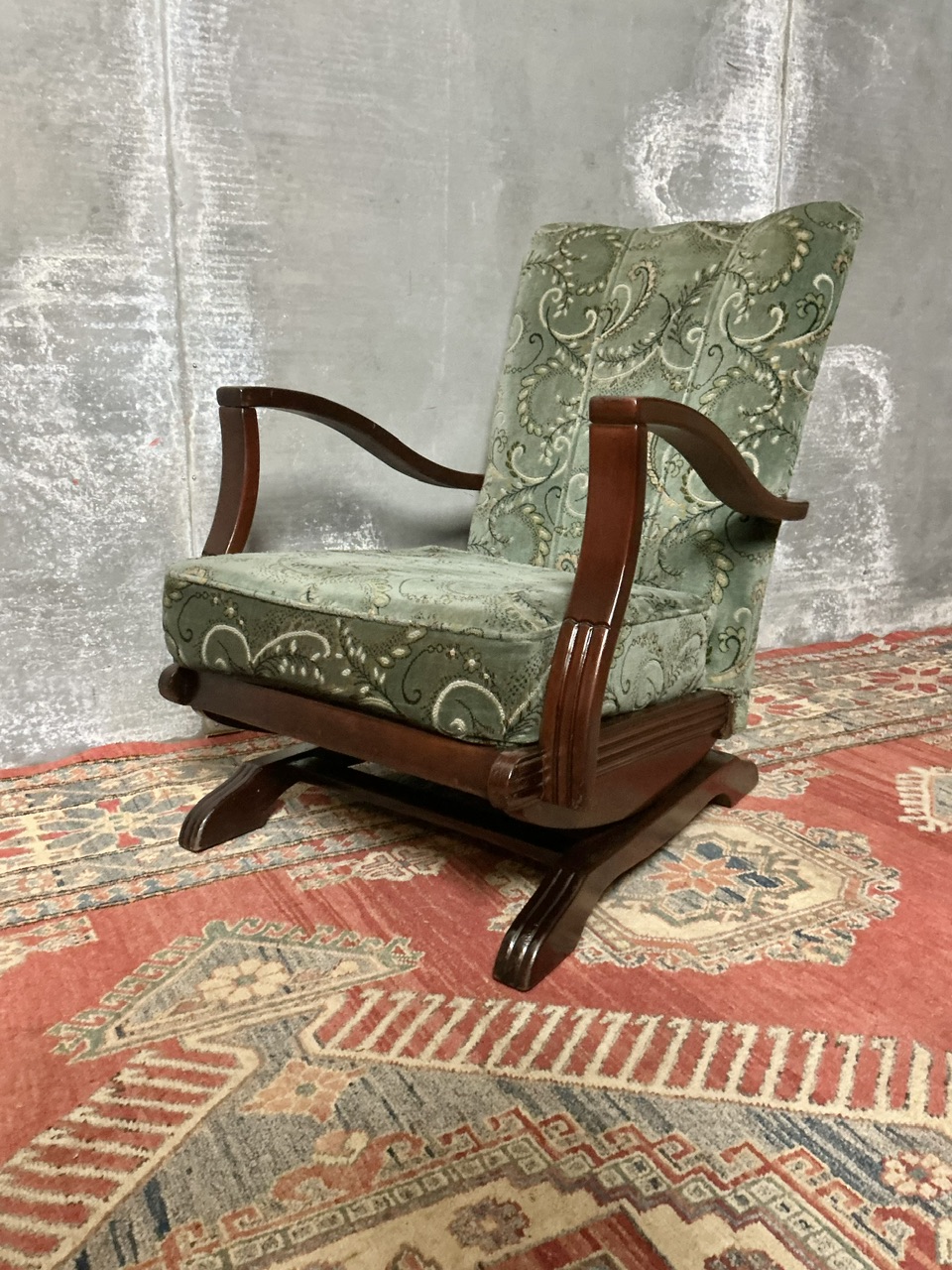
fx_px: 1063
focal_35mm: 29
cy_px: 635
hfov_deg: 48.2
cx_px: 476
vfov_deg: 61.7
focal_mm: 3
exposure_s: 1/25
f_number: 1.8
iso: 320
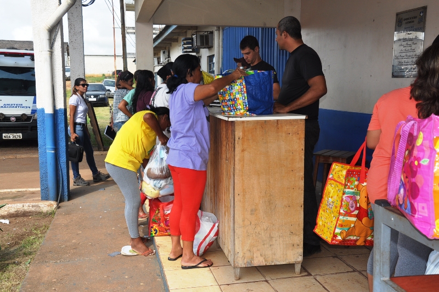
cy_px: 146
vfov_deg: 34.1
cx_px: 220
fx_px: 475
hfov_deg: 49.6
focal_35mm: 39
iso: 200
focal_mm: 26
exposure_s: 1/200
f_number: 8
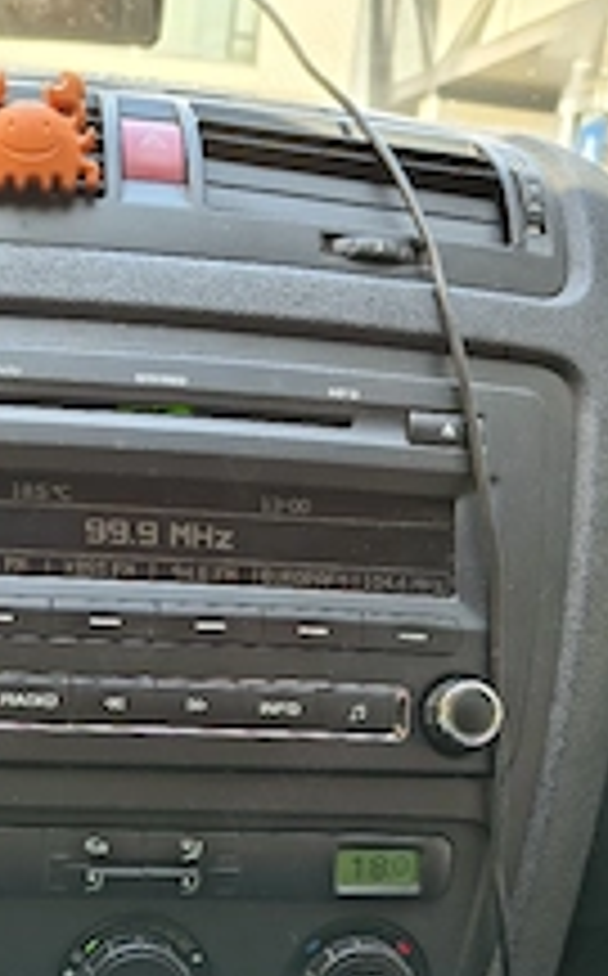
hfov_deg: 26.7
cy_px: 783
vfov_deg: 40.9
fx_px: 1250
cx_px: 104
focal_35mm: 47
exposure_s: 1/100
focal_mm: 5.56
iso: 253
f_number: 1.8
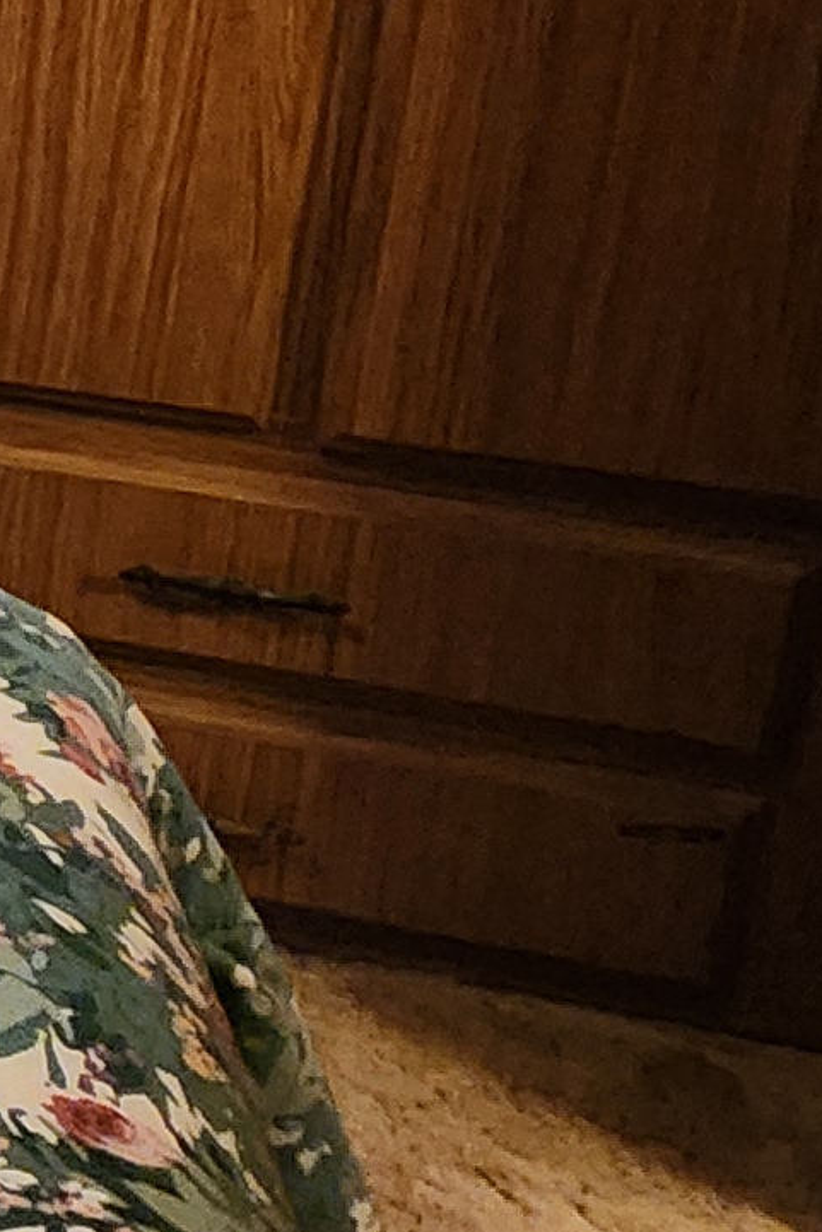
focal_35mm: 75
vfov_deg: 24.8
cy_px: -171
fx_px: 2567
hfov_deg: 11.0
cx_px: -1687
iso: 800
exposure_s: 1/24
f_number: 2.2
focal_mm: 2.2
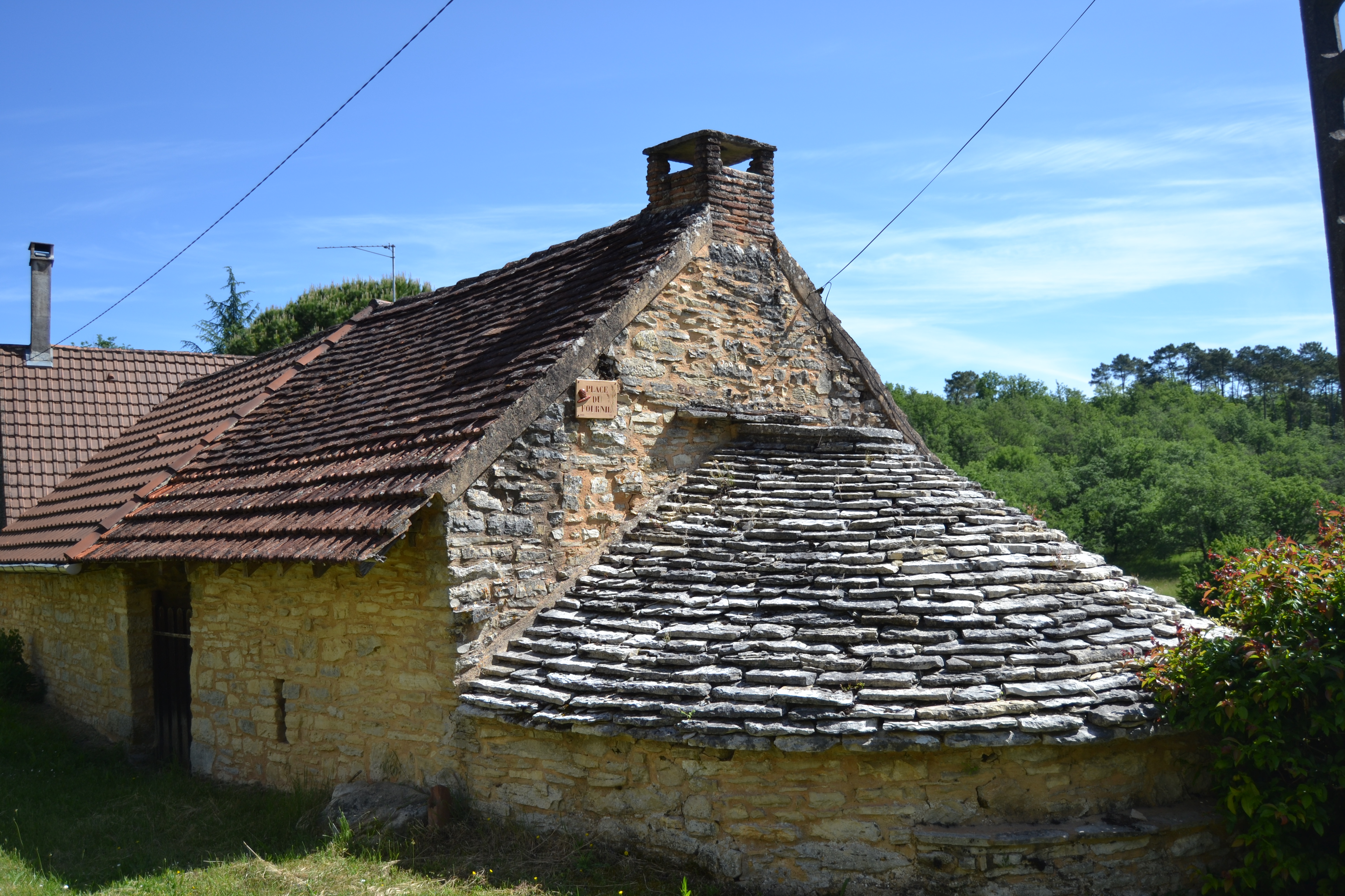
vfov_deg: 43.6
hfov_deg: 61.9
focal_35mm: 30
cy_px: 448
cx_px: 672
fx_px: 1121
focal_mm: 20
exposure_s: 1/800
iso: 100
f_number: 3.5
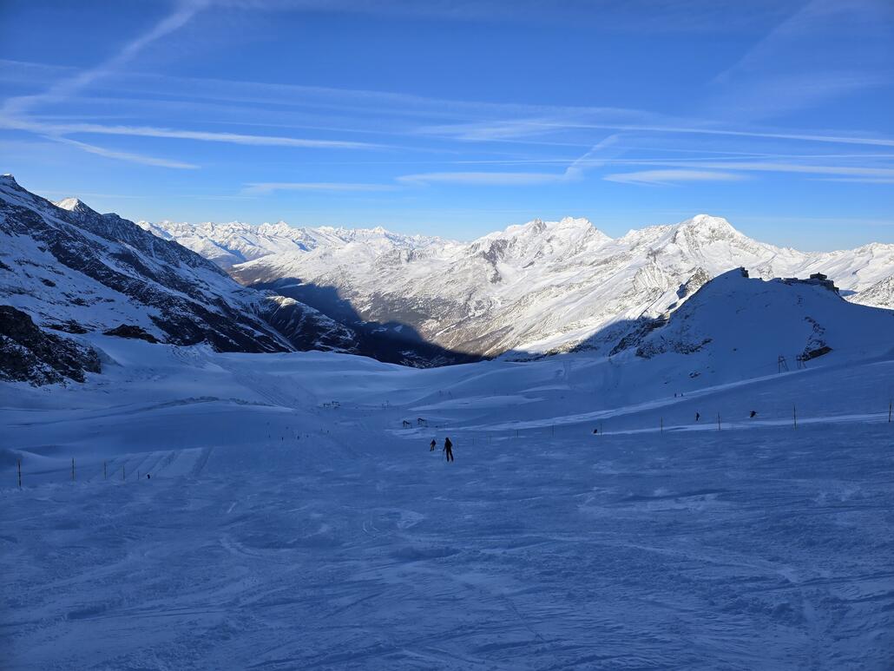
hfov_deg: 73.9
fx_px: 594
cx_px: 447
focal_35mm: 23
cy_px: 336
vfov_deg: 58.9
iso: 12
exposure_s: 1/960
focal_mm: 6.3
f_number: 1.7
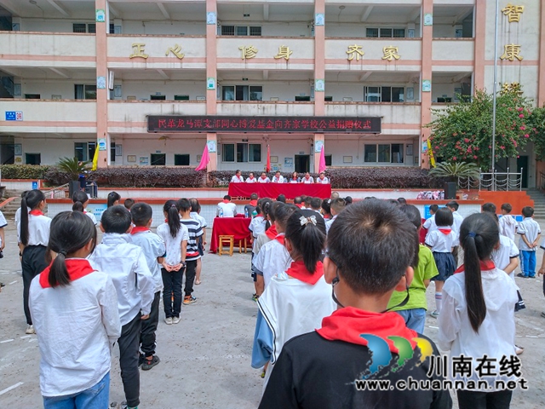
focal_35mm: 30
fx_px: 472
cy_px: 204
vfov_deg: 46.8
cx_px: 272
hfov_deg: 60.0
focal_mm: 3.95
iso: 62
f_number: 1.8
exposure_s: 1/2041
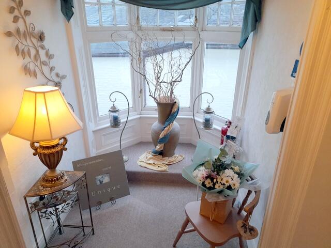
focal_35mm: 25
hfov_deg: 69.4
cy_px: 124
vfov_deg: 54.9
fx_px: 239
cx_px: 166
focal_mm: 4.6
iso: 125
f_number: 2
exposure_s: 1/50
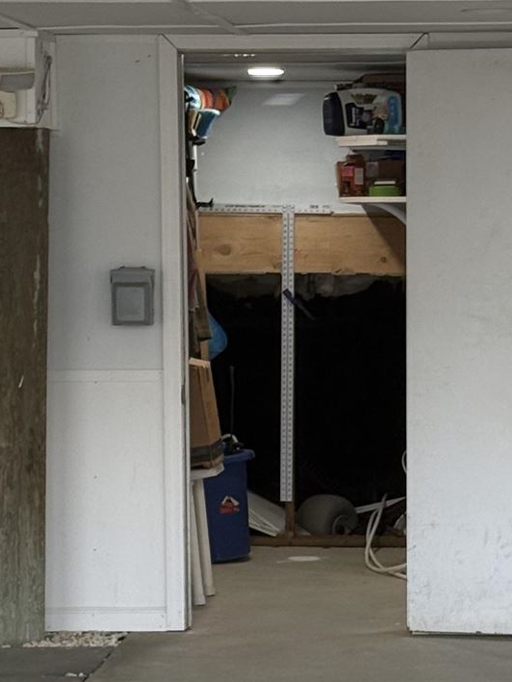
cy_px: 677
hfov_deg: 9.5
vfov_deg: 12.5
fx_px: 3076
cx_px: 347
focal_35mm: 156
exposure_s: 1/124
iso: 64
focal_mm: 6.76
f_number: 1.78
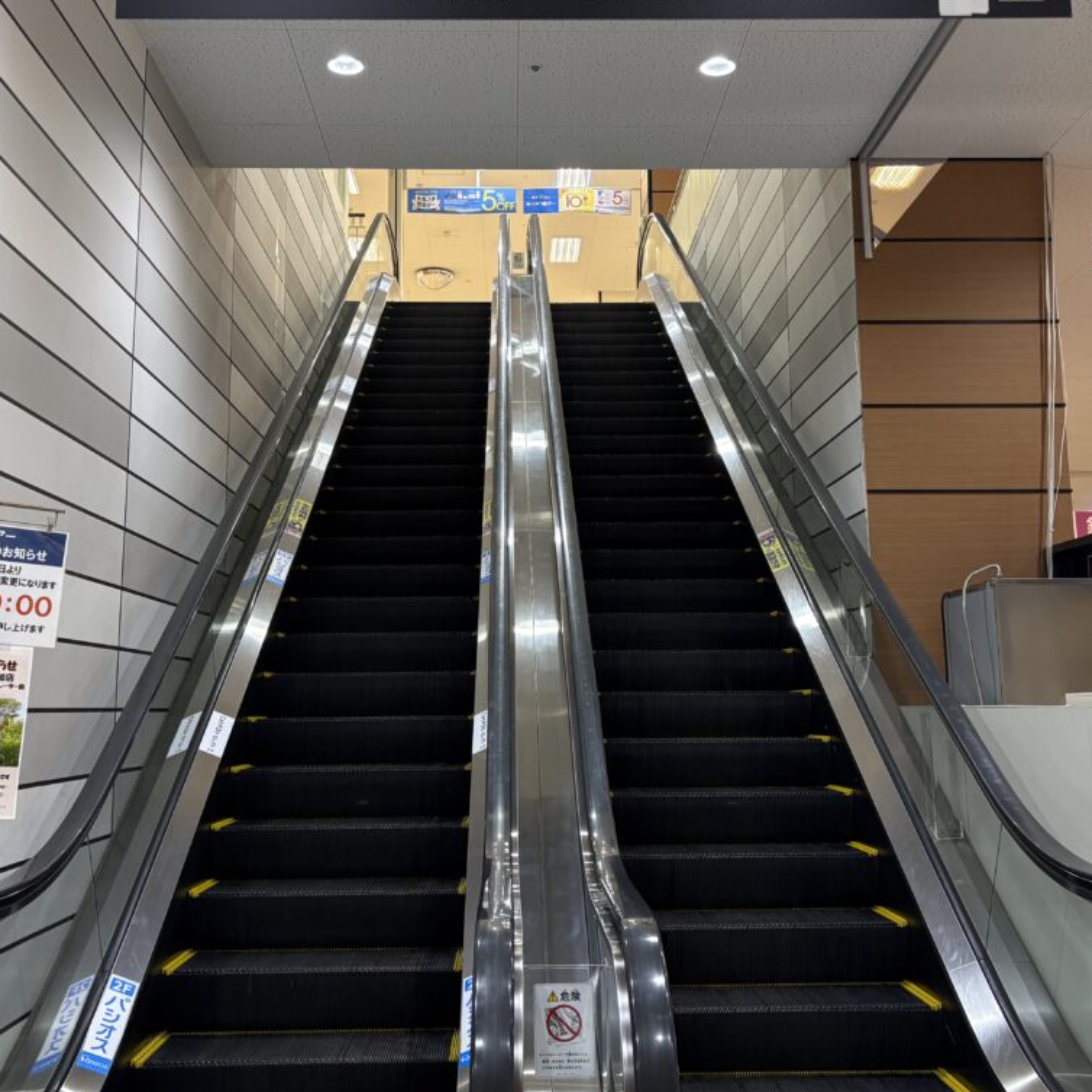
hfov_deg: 42.8
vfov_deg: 42.6
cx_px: 545
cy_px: 433
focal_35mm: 39
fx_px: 1392
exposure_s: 1/100
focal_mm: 5.96
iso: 100
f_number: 1.6
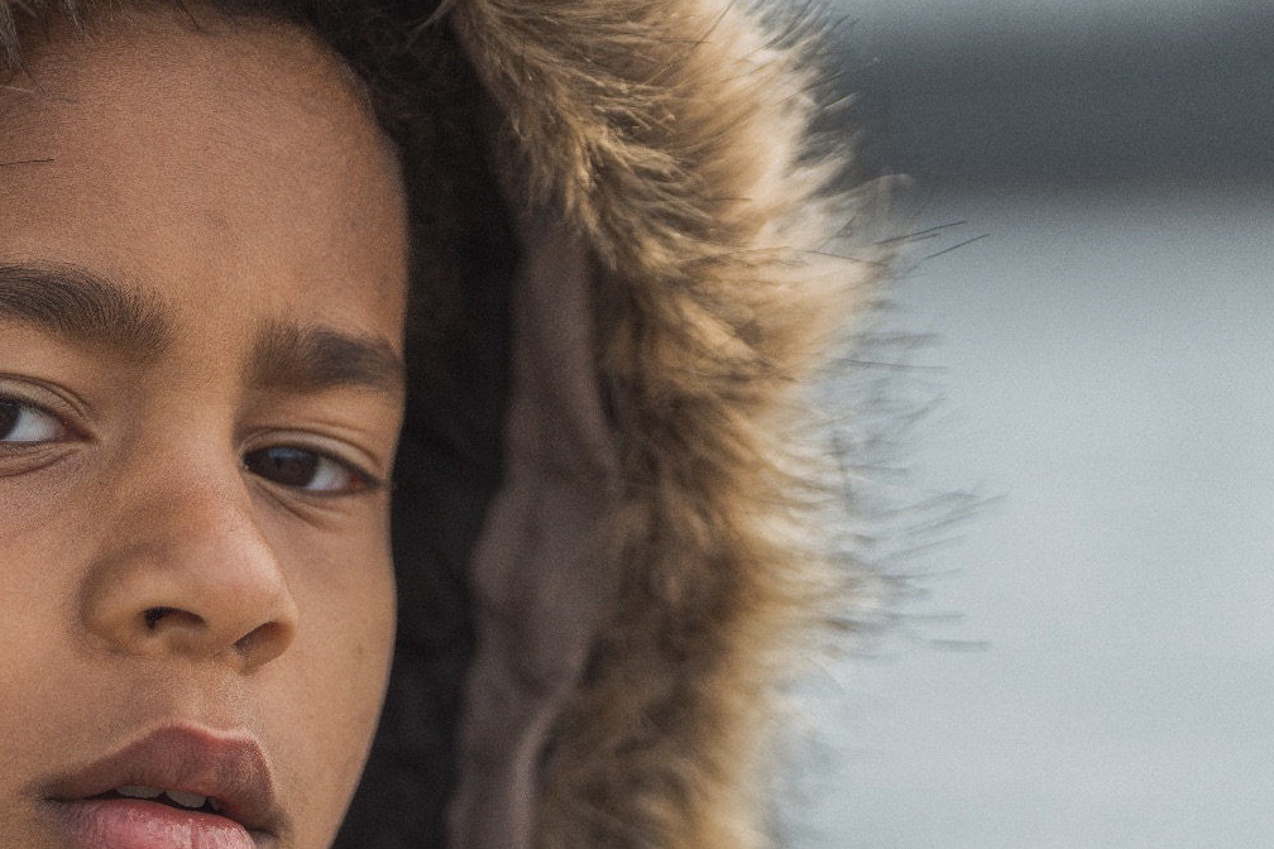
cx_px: 13
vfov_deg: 5.7
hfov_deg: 8.5
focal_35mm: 240
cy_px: 735
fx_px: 8493
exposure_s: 1/5000
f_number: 2.8
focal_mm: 121
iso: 400
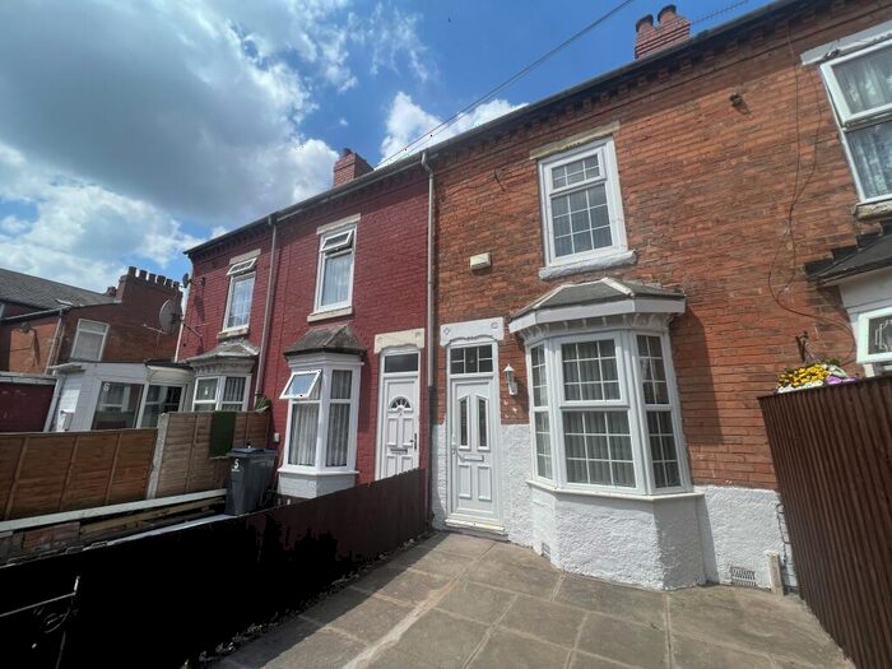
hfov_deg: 106.2
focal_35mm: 13
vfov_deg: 89.9
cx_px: 446
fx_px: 335
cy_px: 334
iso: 32
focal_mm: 1.57
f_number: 1.8
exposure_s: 1/2016
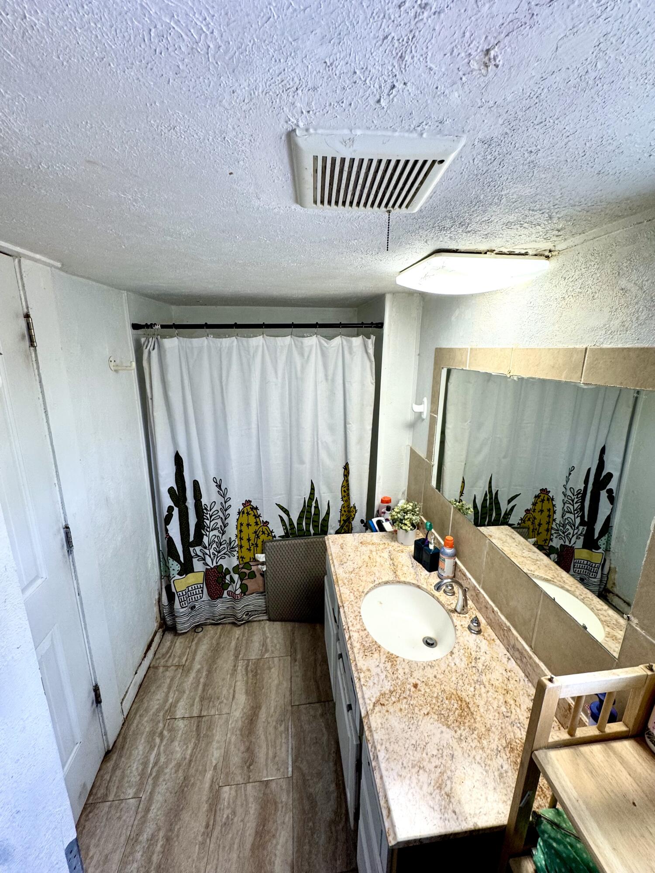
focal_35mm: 14
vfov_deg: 102.1
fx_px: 353
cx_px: 328
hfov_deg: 85.7
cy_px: 436
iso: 125
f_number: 2.2
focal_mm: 2.22
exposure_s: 1/120
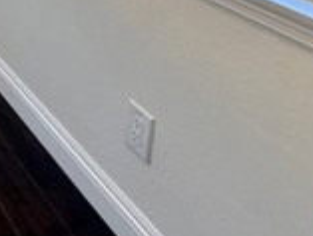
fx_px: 516
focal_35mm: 57
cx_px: -311
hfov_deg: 19.3
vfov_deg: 19.6
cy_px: -182
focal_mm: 2.22
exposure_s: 1/99
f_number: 2.2
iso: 64
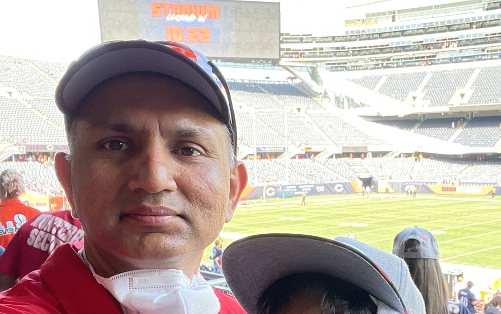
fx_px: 601
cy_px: 232
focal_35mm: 44
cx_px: 352
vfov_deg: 28.8
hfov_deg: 44.3
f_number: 2.2
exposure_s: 1/121
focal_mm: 2.71
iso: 50
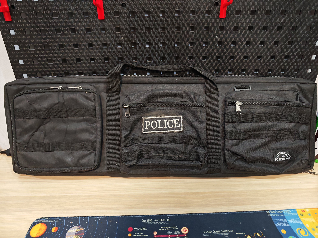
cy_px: 119
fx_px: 220
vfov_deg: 56.8
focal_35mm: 24
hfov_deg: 71.6
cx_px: 159
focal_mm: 6.83
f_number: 2
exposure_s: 1/50
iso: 400
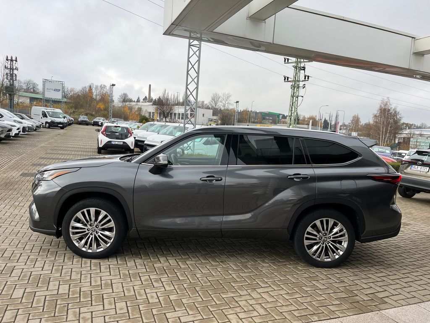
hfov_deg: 67.3
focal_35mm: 26
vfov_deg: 53.1
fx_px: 323
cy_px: 162
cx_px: 215
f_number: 1.6
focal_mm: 5.1
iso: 50
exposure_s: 1/325
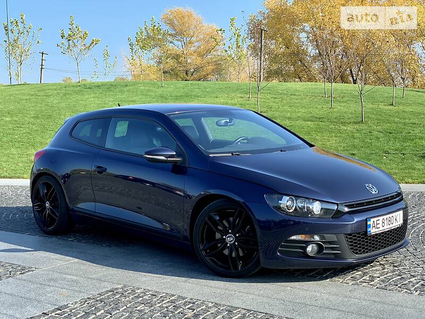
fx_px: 638
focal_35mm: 52
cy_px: 160
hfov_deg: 36.8
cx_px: 212
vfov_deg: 28.0
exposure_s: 1/322
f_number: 2.4
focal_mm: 6
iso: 16
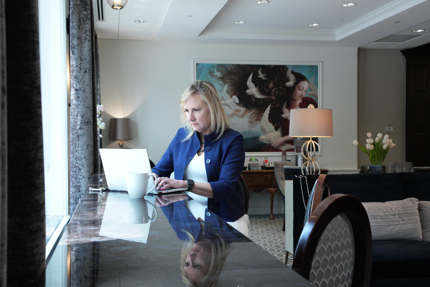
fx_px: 549
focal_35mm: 46
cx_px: 215
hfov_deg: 42.7
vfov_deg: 29.2
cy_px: 144
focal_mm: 46
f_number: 8
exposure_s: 1/250
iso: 6400
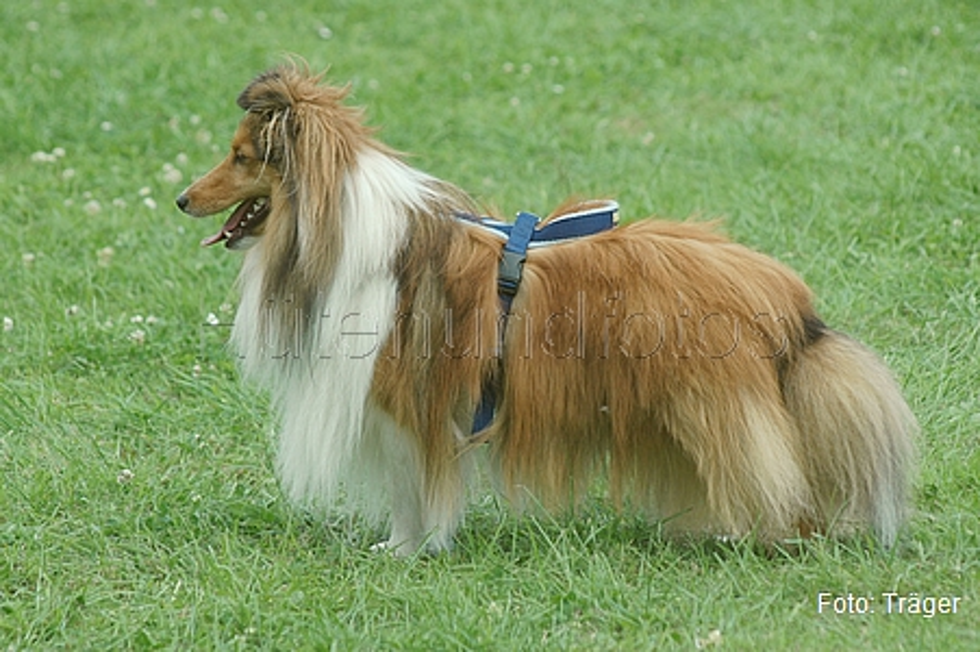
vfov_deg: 6.8
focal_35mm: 202
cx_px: 490
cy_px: 326
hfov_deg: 10.2
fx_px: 5508
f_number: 5.6
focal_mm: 135
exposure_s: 1/500
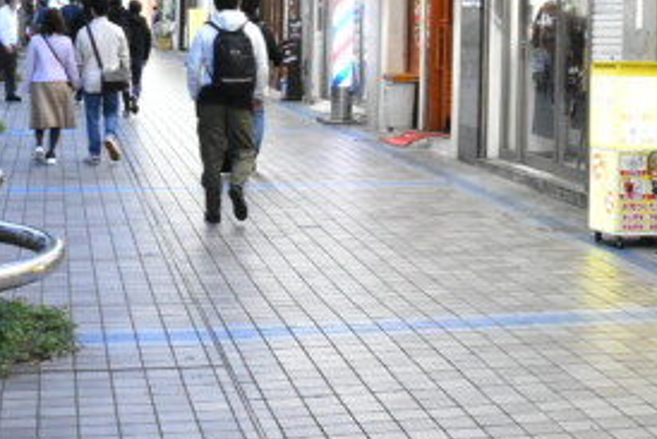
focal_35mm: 84
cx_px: 415
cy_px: -13
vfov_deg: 15.9
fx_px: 1534
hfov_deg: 24.1
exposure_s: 1/125
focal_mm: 24
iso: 6400
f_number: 5.6
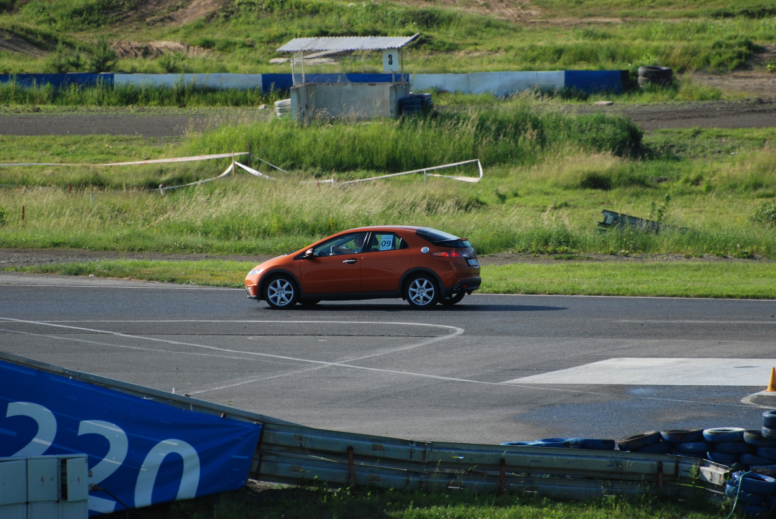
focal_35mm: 450
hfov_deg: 4.6
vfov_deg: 3.1
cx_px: 388
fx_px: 9711
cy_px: 260
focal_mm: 300
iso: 400
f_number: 5.6
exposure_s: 1/1250
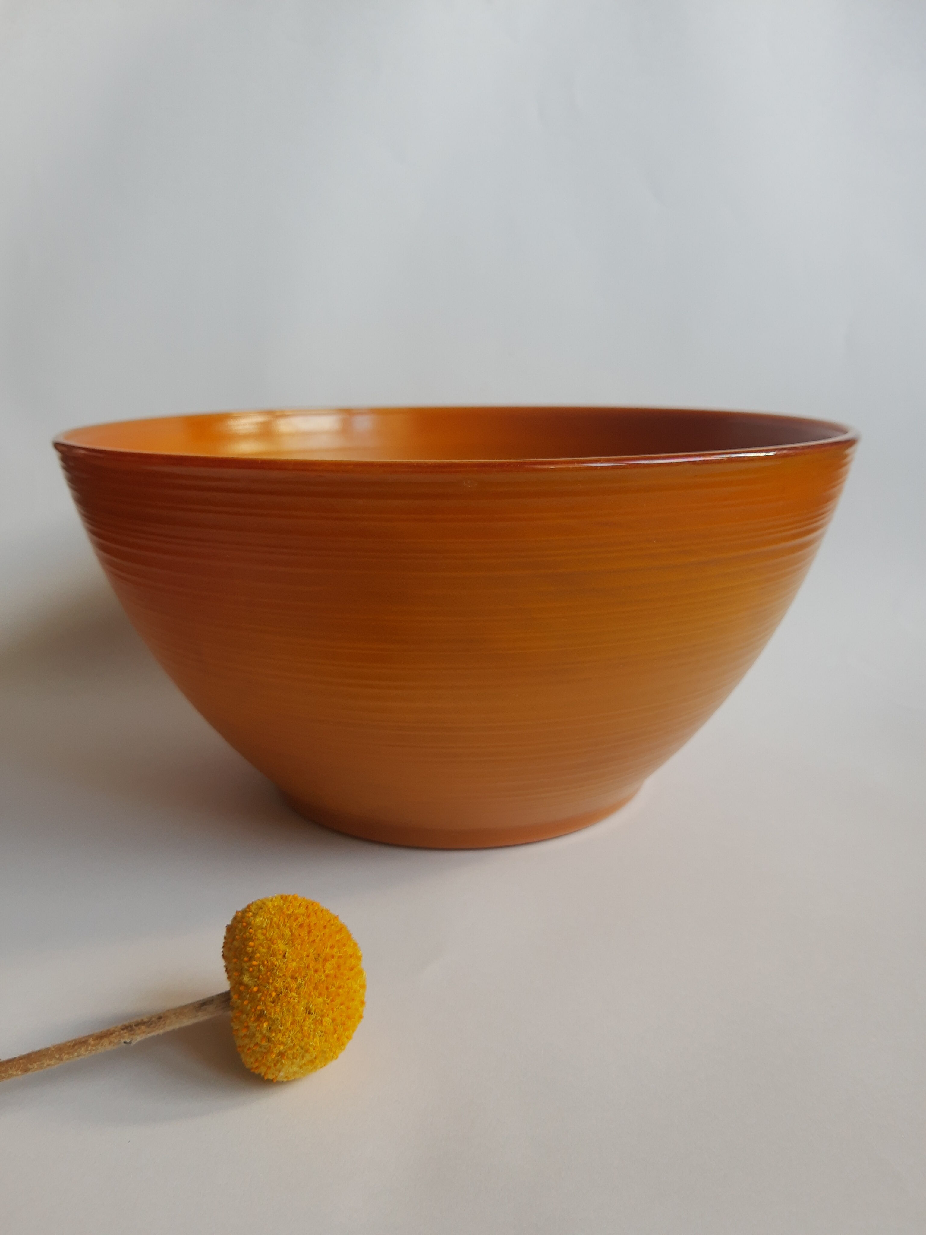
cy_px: 618
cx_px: 463
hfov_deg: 53.1
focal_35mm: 26
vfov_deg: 67.3
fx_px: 927
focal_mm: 3.95
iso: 47
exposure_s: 1/50
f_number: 1.8
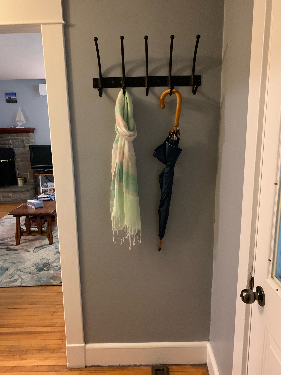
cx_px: 140
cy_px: 188
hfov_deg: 53.0
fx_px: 281
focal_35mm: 26
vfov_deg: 67.3
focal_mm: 4.25
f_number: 1.8
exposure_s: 1/30
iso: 640
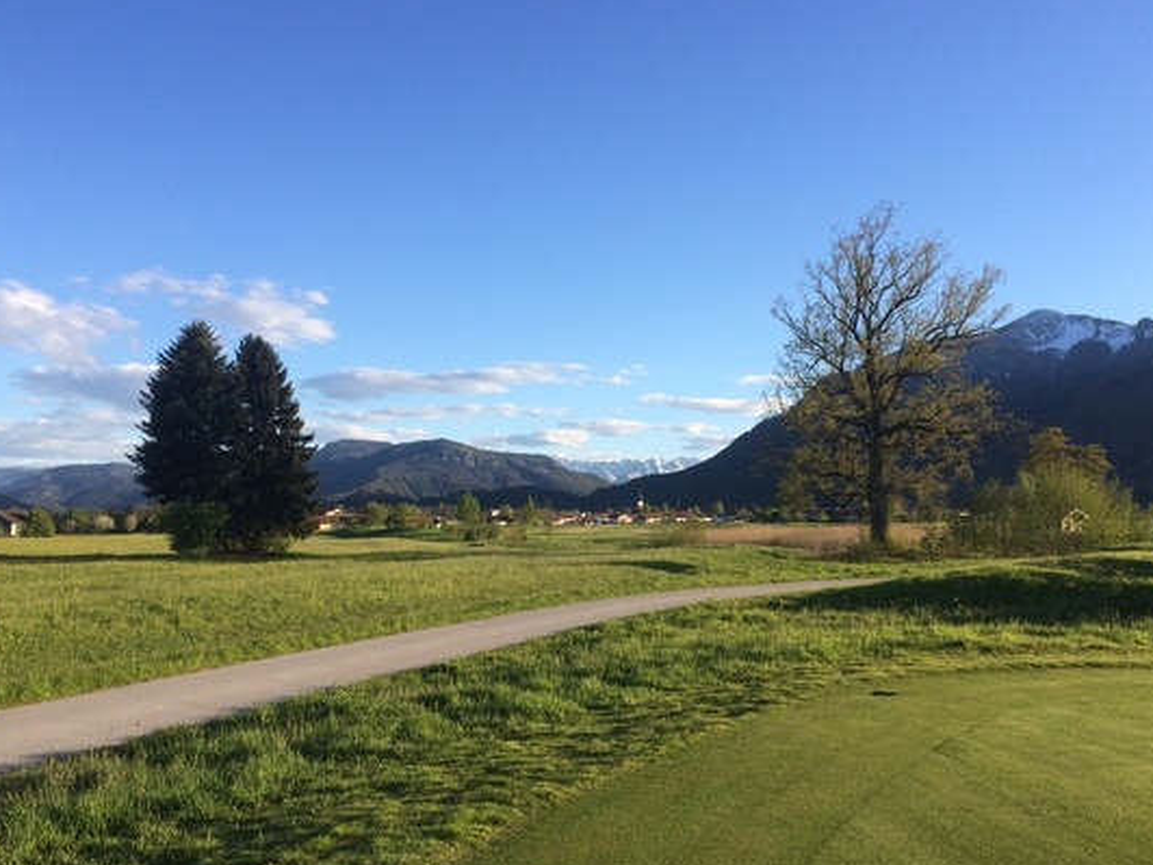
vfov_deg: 44.2
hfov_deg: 56.8
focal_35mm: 32
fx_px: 1066
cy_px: 451
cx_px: 573
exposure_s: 1/1026
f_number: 2.2
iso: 32
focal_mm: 4.15
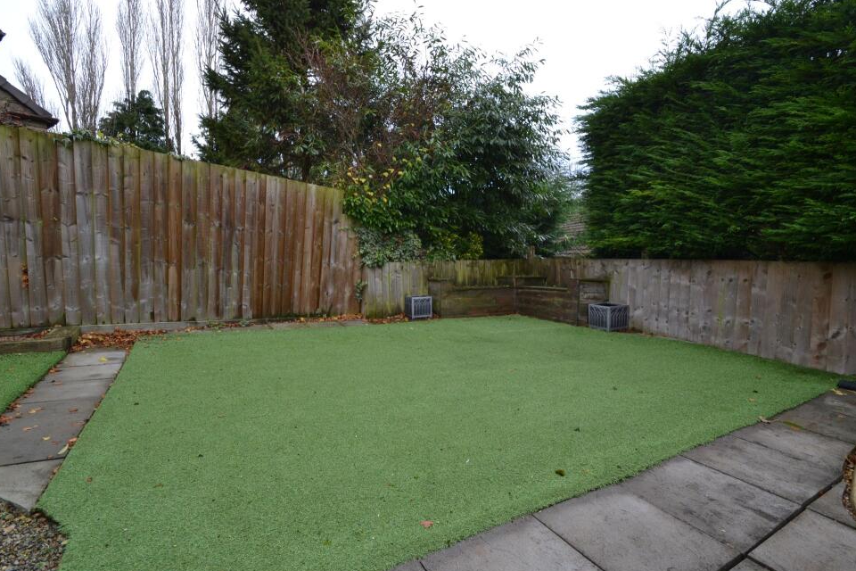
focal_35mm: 16
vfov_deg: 73.7
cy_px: 289
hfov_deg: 96.7
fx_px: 380
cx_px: 419
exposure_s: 1/125
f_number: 5.6
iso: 360
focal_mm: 10
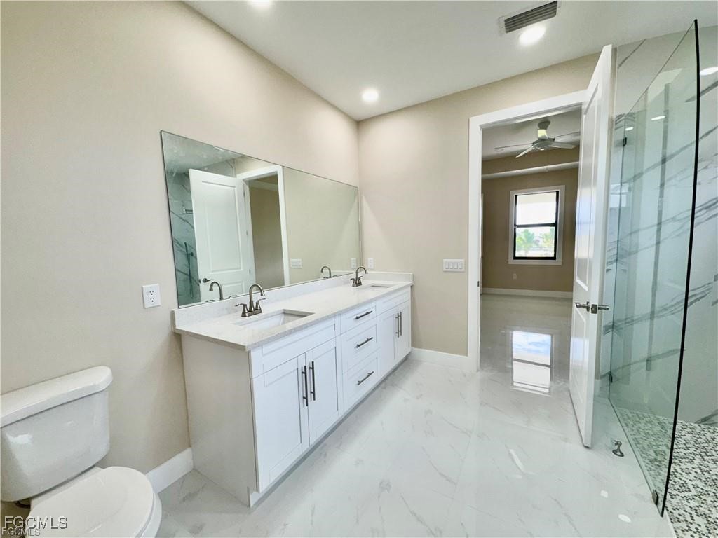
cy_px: 269
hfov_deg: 102.1
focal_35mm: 14
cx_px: 359
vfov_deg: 85.7
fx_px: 290
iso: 64
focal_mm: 2.22
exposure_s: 1/120
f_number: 2.2
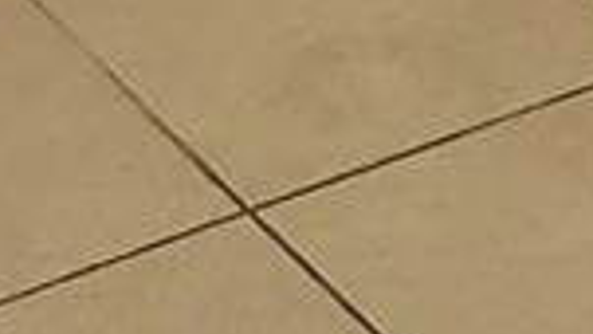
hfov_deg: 9.6
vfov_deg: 4.7
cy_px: -1238
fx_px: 3539
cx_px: 401
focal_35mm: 225
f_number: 2.4
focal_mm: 4.3
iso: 250
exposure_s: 1/39
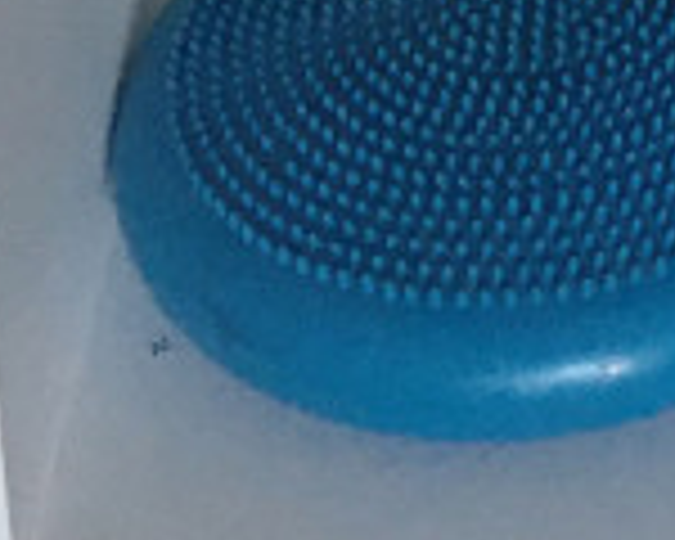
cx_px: 1053
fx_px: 3856
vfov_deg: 6.6
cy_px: -1544
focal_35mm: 193
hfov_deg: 9.7
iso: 32
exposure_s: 1/30
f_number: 2.2
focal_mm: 4.15
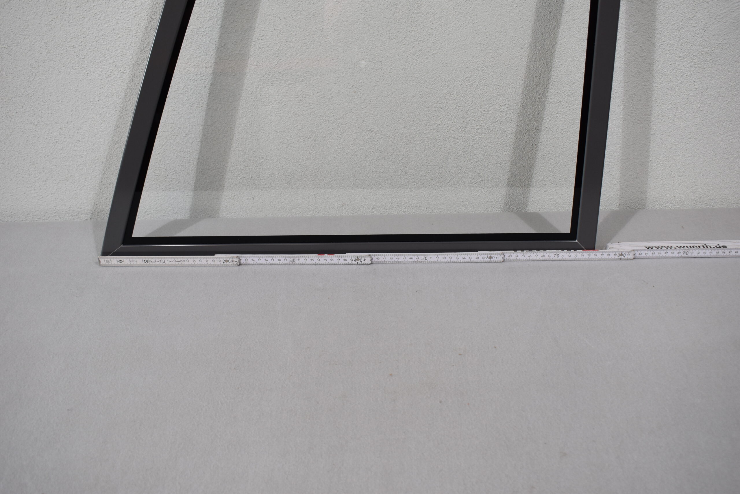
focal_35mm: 36
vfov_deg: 36.9
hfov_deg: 53.1
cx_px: 370
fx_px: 740
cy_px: 247
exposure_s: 1/125
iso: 360
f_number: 5.6
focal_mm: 24
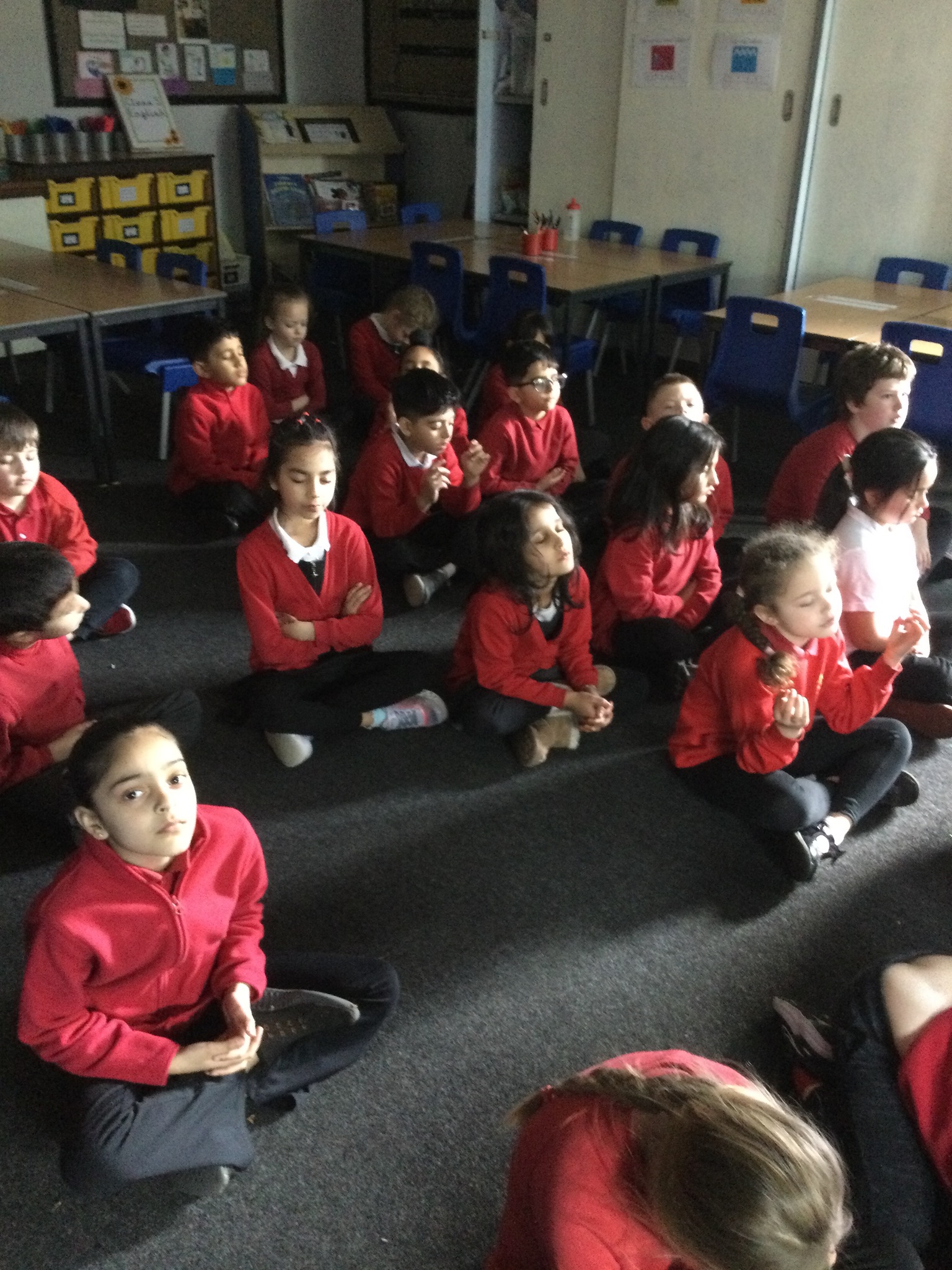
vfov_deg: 58.4
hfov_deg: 45.4
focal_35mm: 31
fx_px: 1137
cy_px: 635
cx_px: 476
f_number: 2.4
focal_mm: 3.3
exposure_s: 1/17
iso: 500
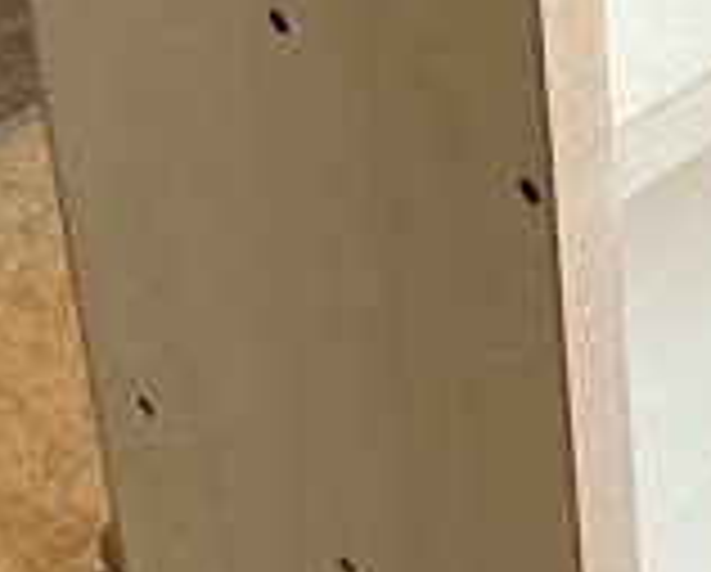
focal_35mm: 164
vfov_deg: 9.2
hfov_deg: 11.0
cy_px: -342
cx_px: 1278
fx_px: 3457
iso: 100
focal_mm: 4.25
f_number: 1.8
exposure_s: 1/122
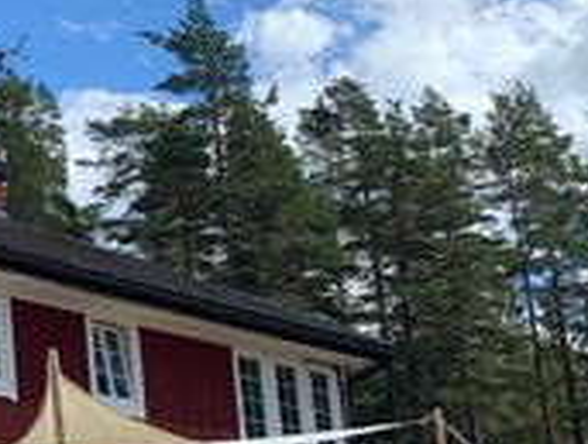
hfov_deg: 18.6
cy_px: 244
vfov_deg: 16.3
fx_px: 1549
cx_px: -337
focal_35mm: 91
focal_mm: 4.25
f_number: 1.8
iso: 25
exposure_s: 1/1812
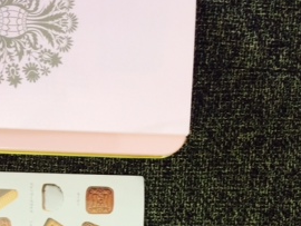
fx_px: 618
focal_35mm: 71
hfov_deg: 25.9
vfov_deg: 20.7
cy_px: 138
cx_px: -3
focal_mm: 4.12
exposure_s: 1/33
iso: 64
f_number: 2.2
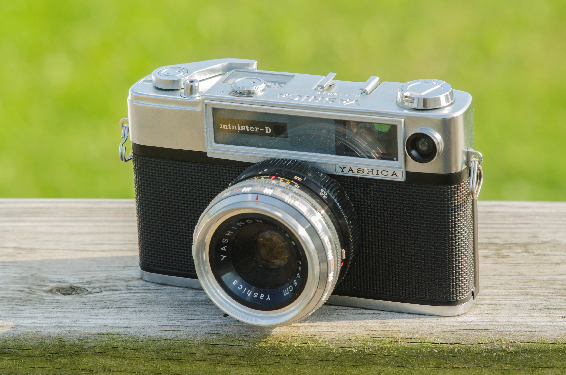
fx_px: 2000
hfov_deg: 16.1
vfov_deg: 10.7
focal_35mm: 128
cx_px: 283
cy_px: 188
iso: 400
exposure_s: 1/125
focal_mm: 85
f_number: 5.6
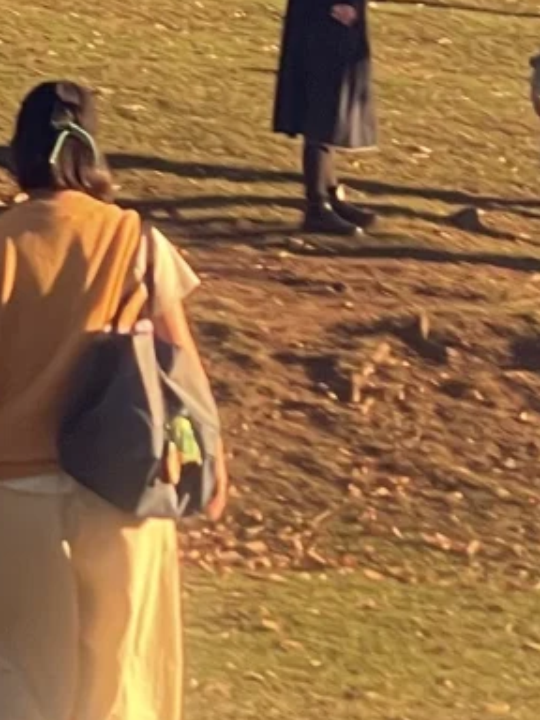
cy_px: -34
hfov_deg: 6.2
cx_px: -94
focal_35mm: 240
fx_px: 4992
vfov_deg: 8.2
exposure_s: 1/121
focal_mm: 7.5
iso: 100
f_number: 2.2
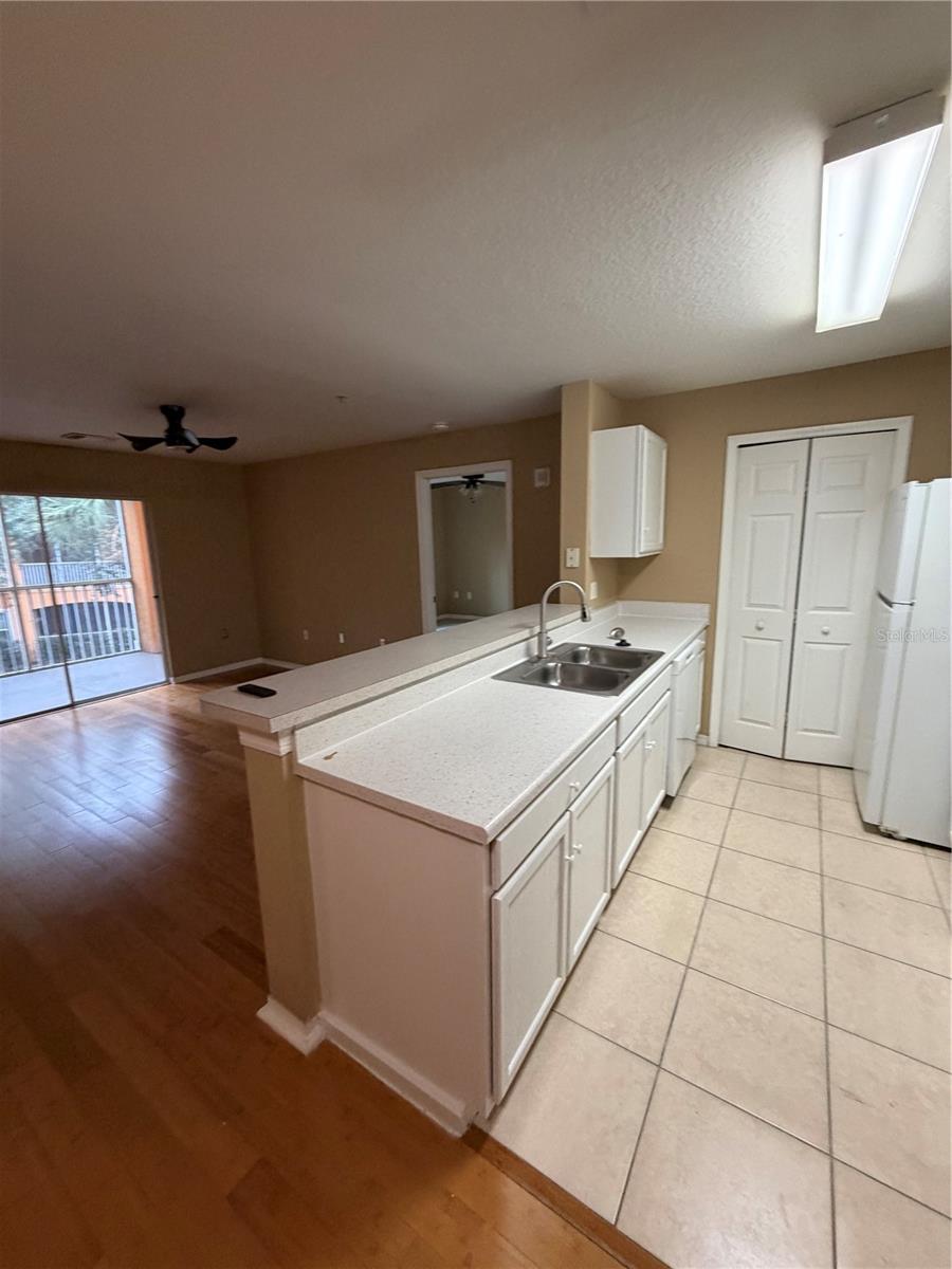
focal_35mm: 14
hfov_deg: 85.7
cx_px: 476
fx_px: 513
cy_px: 634
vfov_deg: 102.1
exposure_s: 1/60
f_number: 2.2
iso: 250
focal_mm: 2.22
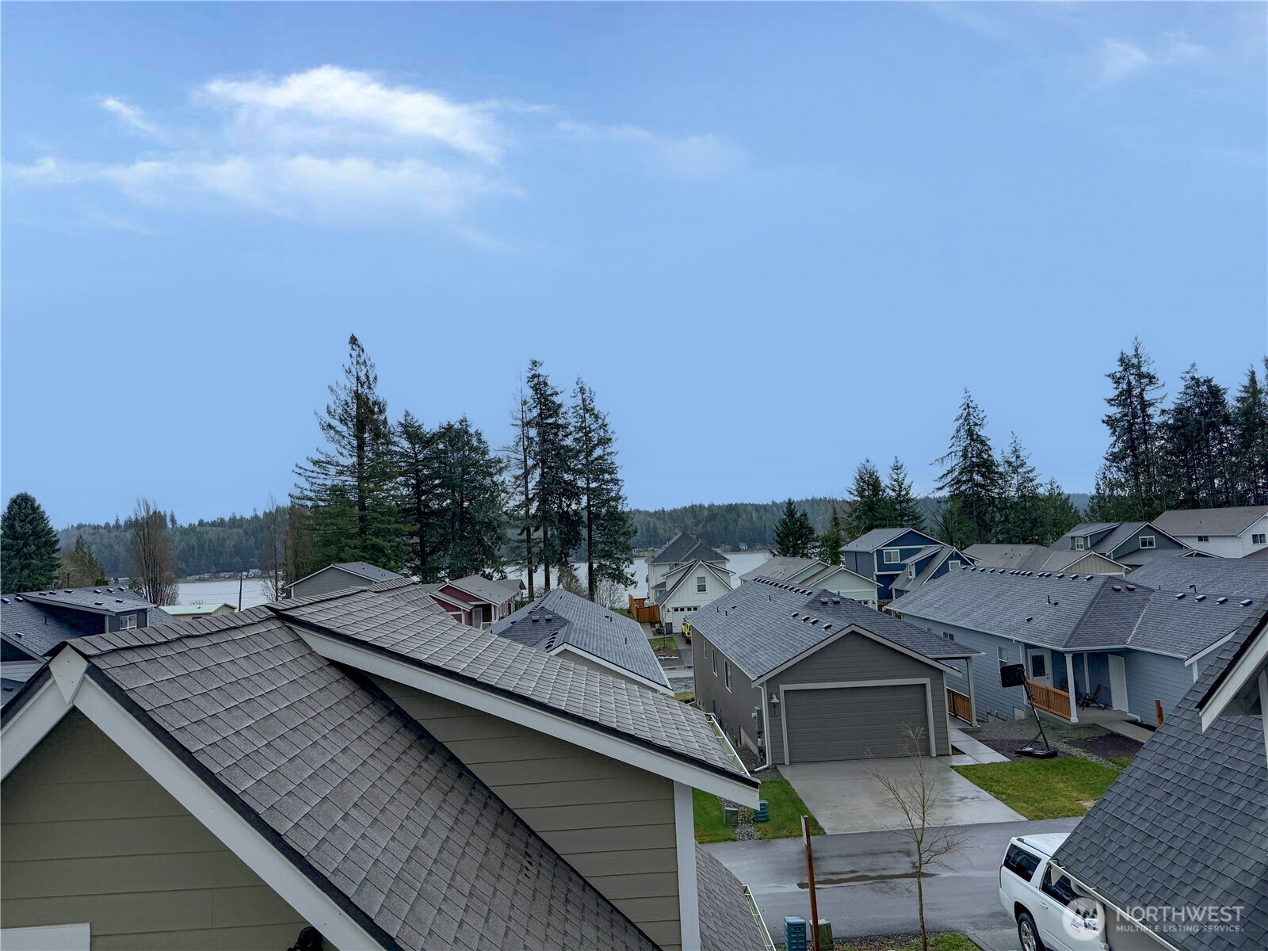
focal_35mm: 24
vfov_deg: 56.8
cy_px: 476
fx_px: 879
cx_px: 634
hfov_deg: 71.6
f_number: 1.78
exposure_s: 1/1437
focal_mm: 6.76
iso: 80
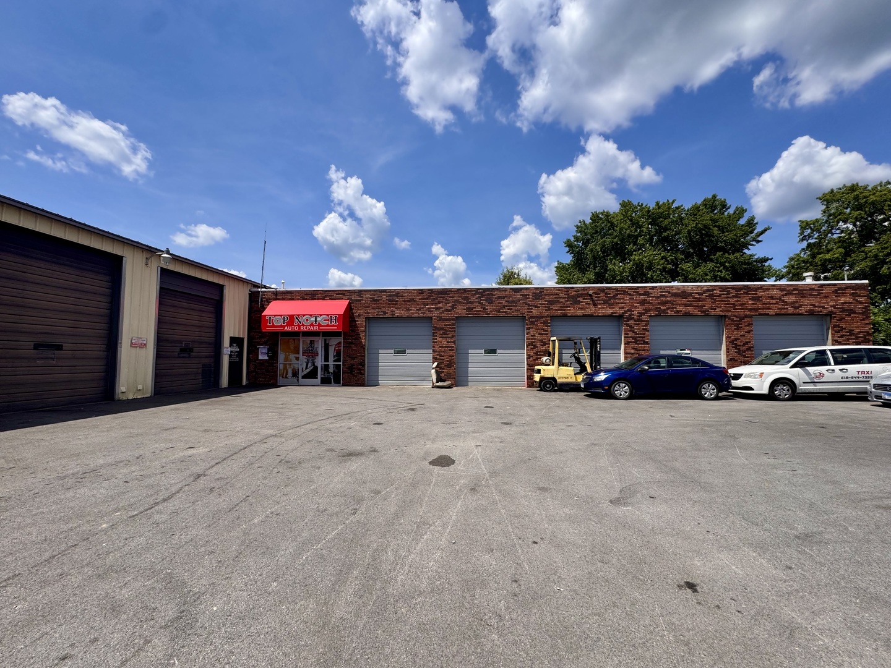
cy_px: 334
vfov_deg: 85.7
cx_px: 446
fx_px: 360
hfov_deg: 102.1
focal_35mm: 14
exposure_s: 1/2415
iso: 50
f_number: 2.2
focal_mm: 2.22
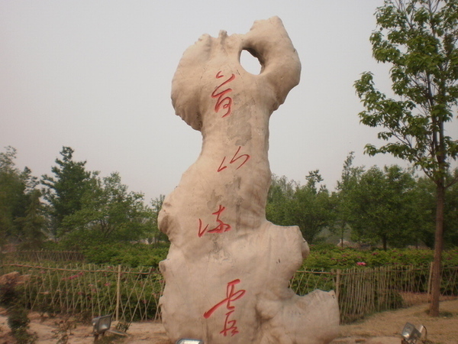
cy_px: 172
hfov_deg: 51.4
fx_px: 476
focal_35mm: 36
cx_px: 229
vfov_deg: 39.7
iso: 100
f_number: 4.6
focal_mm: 6.3
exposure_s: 1/640
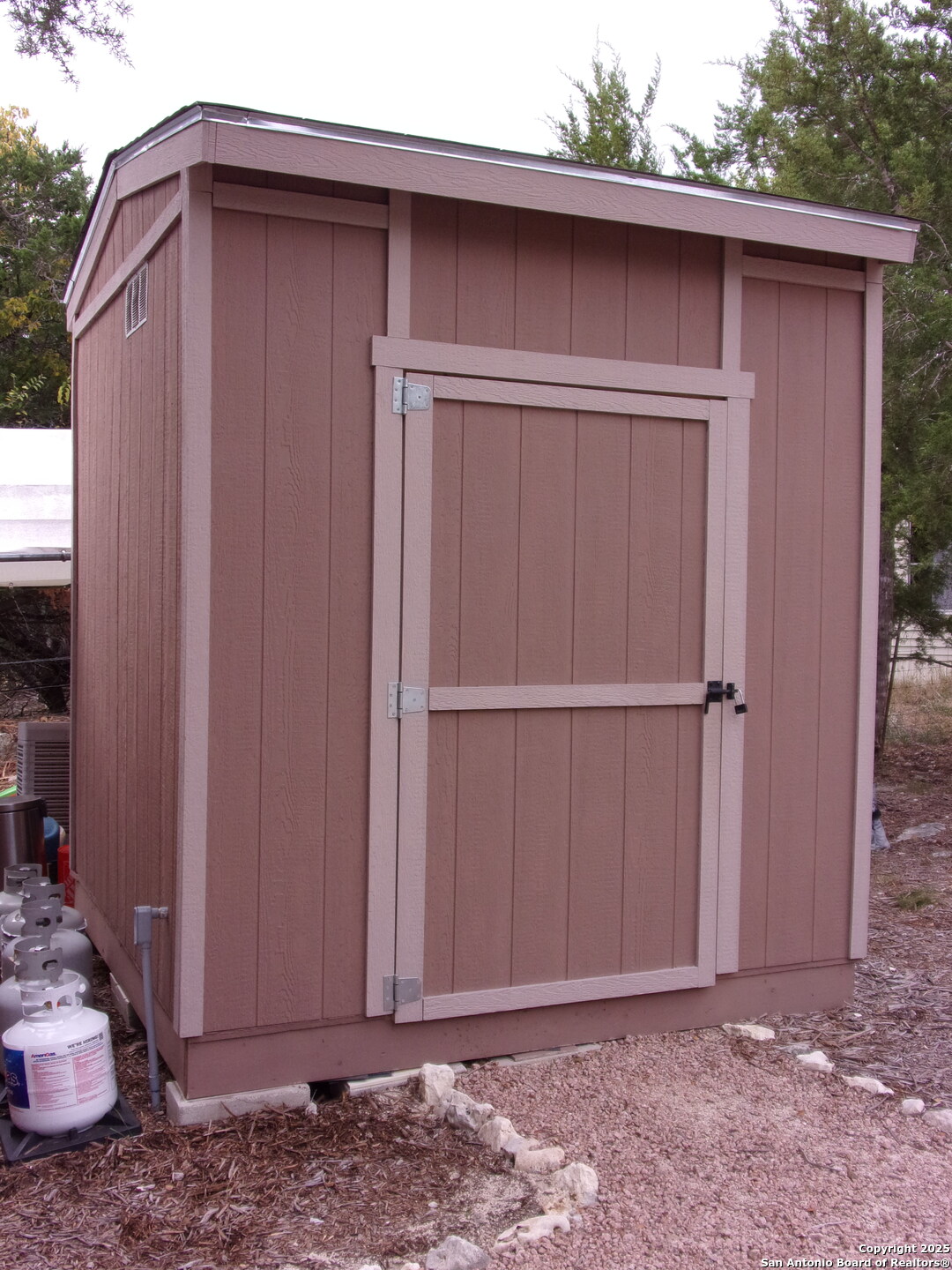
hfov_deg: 42.9
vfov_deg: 55.4
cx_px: 476
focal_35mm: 33
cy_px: 635
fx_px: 1210
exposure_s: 1/240
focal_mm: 5.9
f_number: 3.7
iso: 80
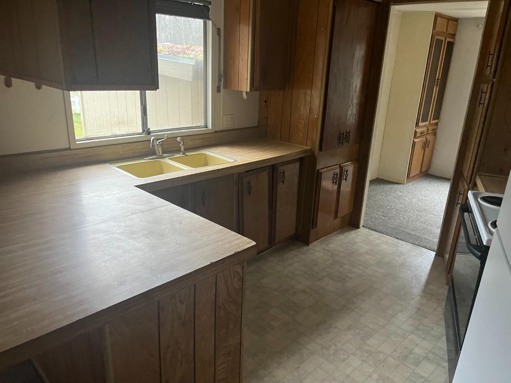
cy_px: 192
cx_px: 256
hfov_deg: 67.3
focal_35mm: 26
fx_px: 384
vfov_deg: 53.1
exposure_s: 1/60
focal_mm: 5.1
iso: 500
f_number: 1.6
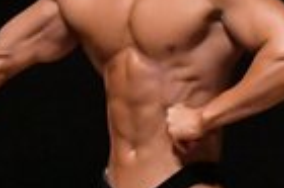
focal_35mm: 1333
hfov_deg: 1.5
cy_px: 230
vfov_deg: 1.0
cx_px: 178
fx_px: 10504
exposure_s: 1/400
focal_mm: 160
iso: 12800
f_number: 5.6
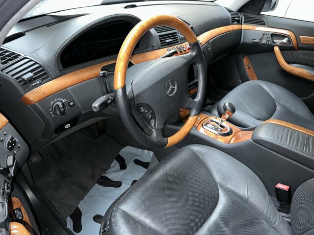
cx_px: 157
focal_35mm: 24
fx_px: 218
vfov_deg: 56.8
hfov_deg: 71.6
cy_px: 118
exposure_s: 1/10
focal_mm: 6.86
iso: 160
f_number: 1.78
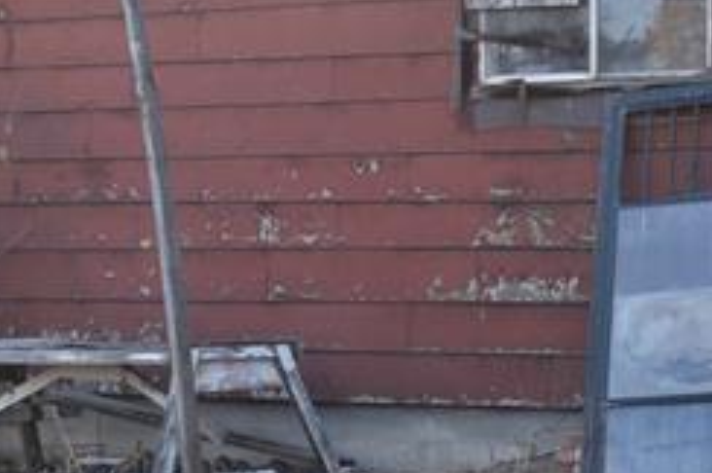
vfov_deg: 10.8
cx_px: 584
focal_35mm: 126
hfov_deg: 16.2
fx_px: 2489
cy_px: 362
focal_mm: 20
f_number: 7.1
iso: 800
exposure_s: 1/400
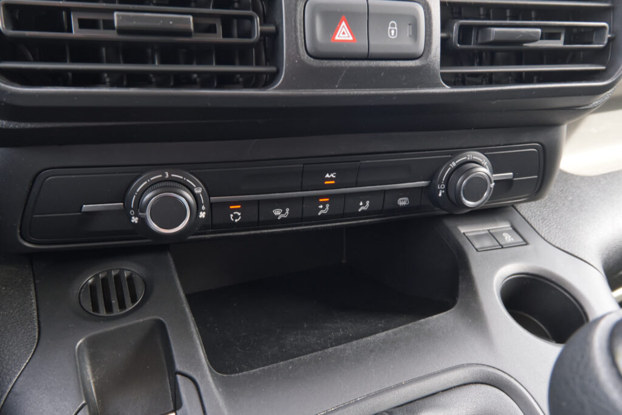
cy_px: 208
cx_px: 311
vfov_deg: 46.4
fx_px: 484
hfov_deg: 65.5
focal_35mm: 28
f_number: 9
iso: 2000
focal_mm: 18.6
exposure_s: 1/40
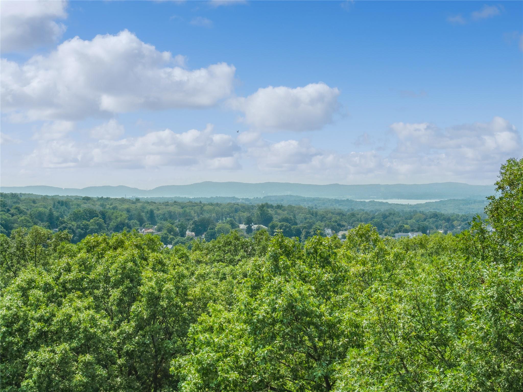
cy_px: 196
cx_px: 262
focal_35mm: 50
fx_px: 755
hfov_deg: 38.2
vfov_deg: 29.1
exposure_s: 1/1000
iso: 200
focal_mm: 25
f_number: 8
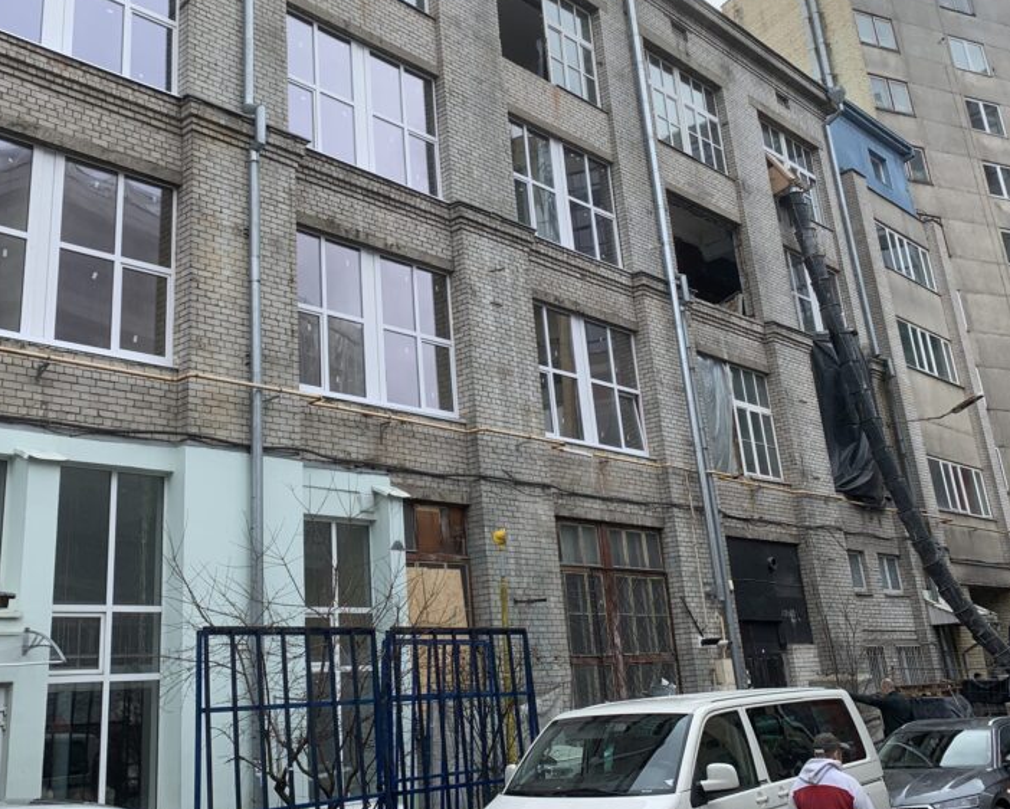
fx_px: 1106
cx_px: 445
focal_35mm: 37
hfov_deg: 49.0
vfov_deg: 39.7
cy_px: 278
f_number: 1.8
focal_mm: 4.25
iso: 25
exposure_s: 1/1149
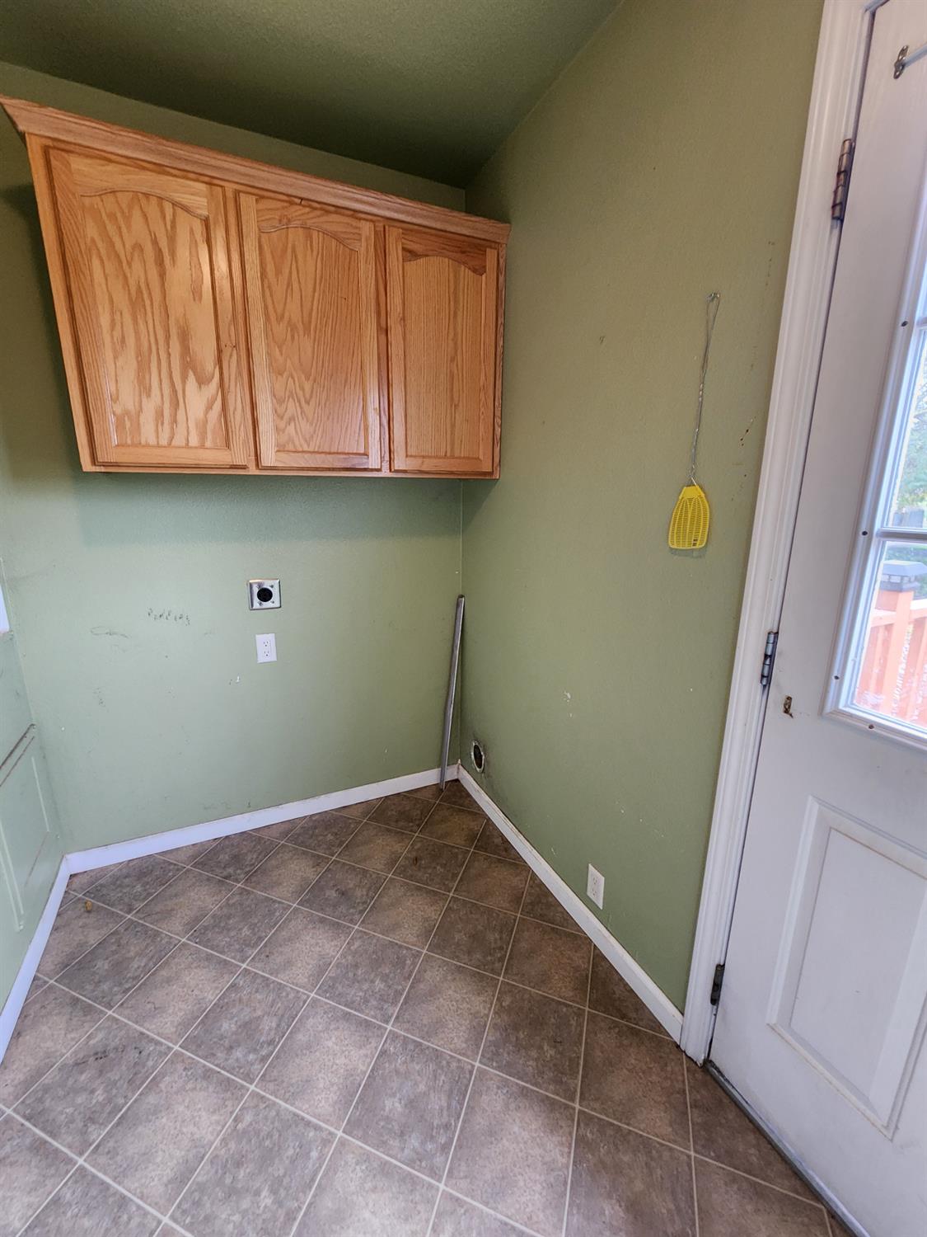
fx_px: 464
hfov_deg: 89.9
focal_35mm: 13
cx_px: 464
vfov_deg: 106.2
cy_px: 618
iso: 500
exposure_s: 1/30
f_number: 2.2
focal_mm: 2.2
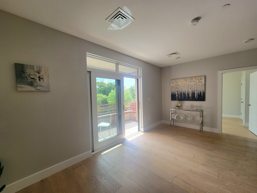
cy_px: 96
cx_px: 128
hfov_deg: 106.2
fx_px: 97
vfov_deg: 89.9
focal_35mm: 13
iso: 50
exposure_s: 1/139
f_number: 2.2
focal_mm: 2.2
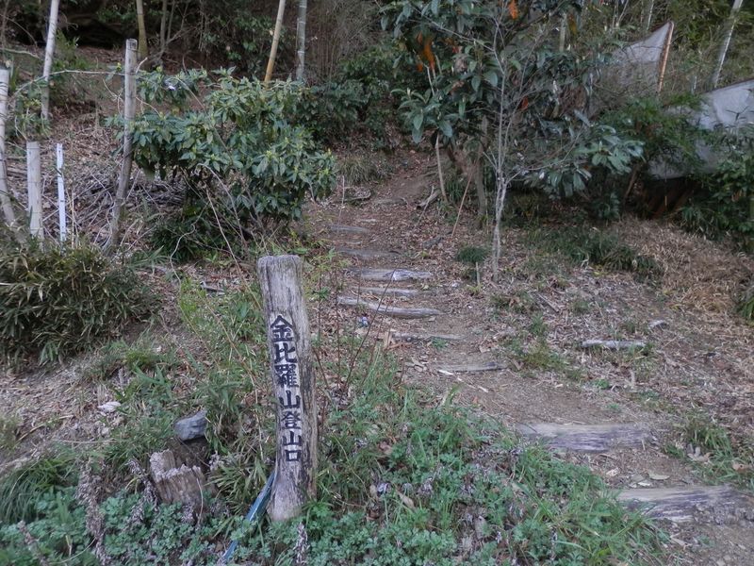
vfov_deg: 54.9
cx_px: 377
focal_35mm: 25
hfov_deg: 69.4
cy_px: 283
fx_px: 545
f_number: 3
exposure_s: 1/50
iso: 80
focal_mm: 4.5
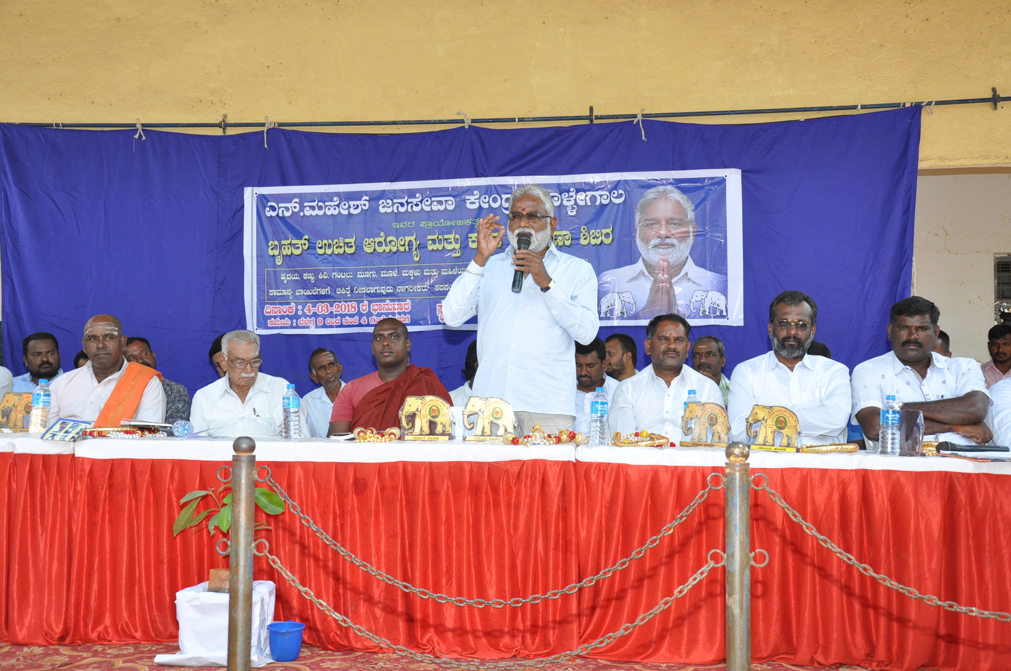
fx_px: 1178
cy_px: 336
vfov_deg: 31.8
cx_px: 506
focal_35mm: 42
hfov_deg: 46.4
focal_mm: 28
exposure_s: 1/125
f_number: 7.1
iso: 320
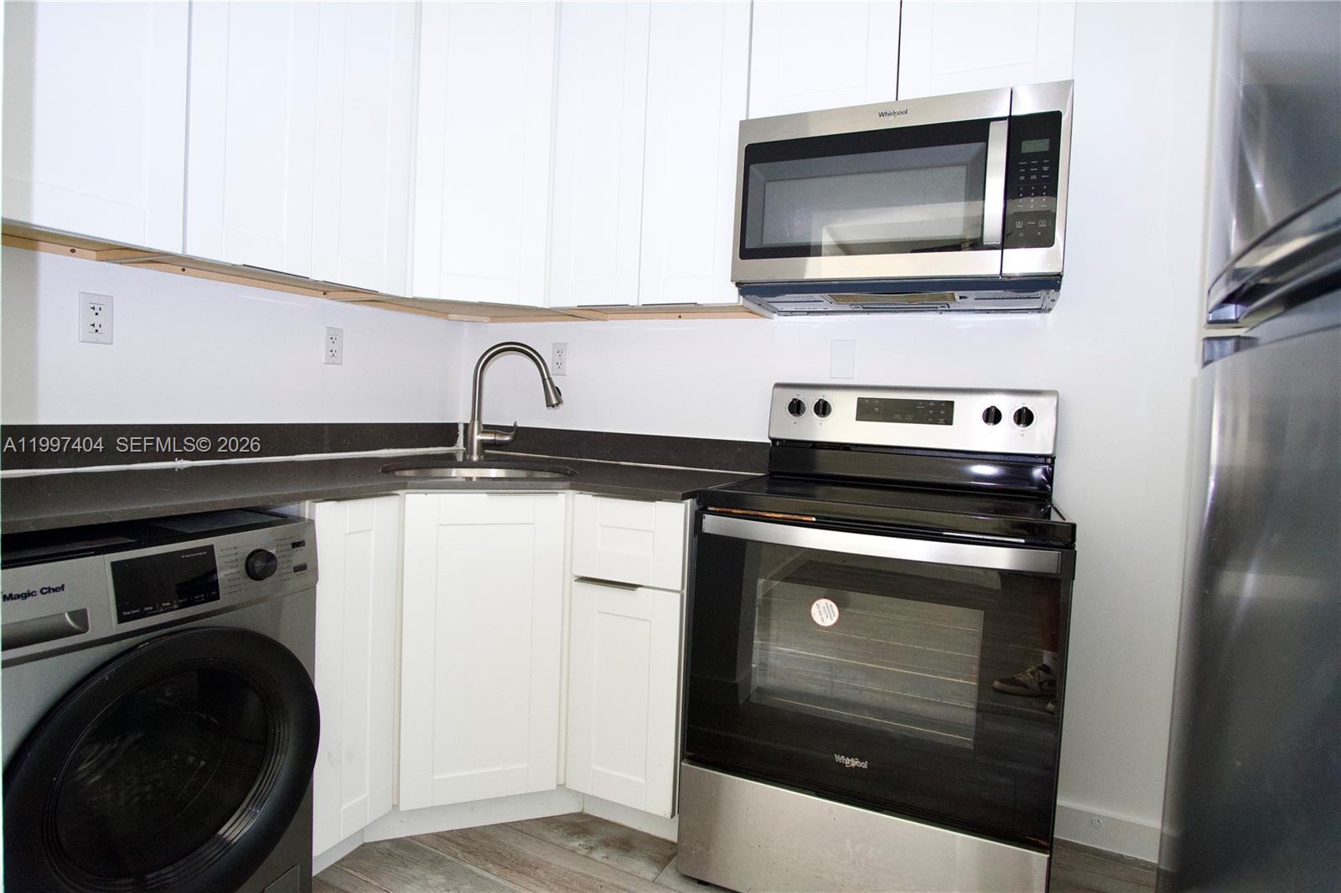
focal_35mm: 18
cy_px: 446
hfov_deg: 90.0
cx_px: 670
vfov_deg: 67.4
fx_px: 670
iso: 1600
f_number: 3.2
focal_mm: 12
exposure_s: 1/160
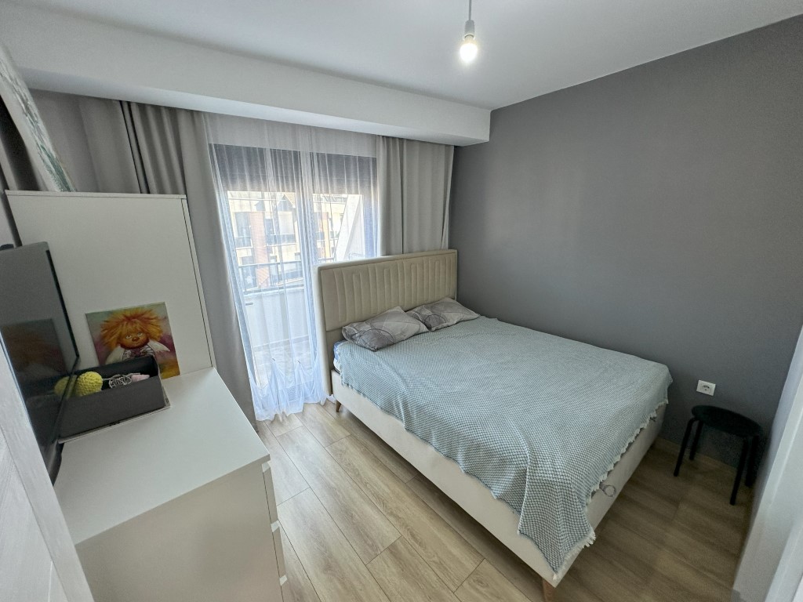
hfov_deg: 102.1
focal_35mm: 14
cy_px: 301
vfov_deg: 85.7
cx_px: 402
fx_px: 325
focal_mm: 2.22
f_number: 2.2
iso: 80
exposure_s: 1/99
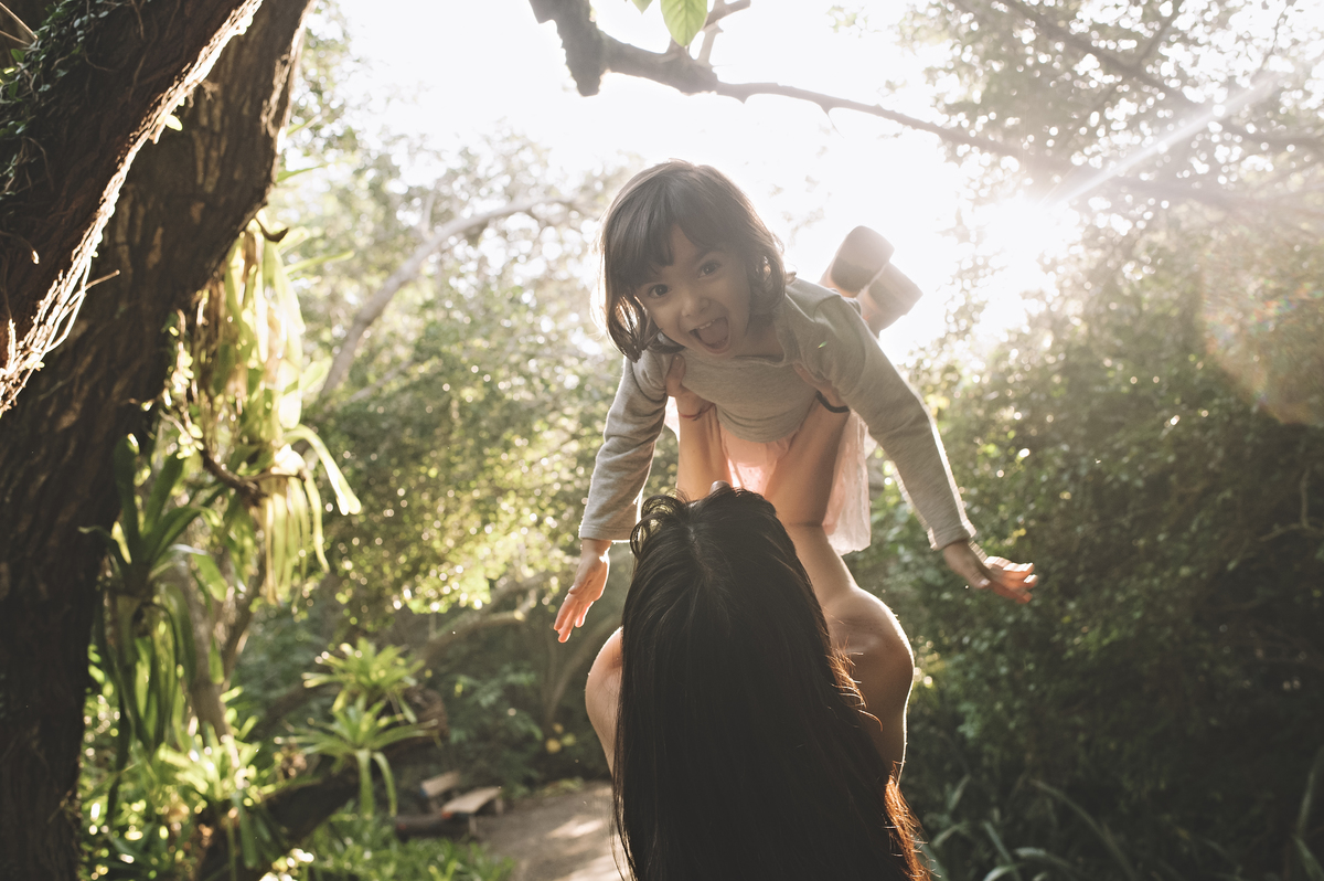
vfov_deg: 37.8
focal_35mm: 35
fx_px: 1286
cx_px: 662
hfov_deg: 54.5
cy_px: 440
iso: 1000
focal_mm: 35
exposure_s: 1/200
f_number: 5
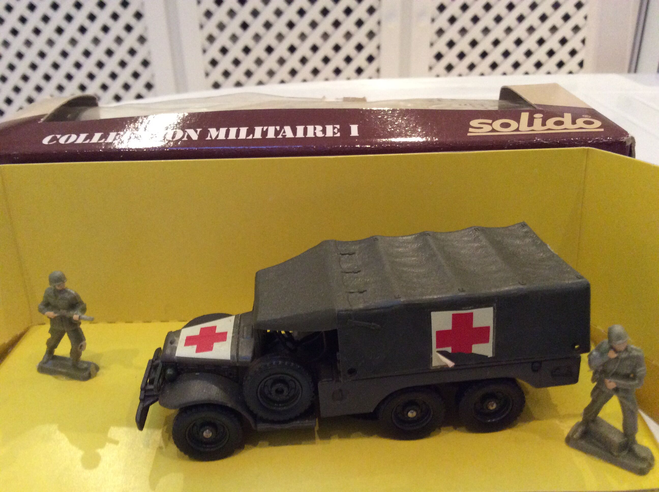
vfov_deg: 44.1
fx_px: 608
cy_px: 246
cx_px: 330
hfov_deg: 56.9
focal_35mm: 32
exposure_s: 1/17
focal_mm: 3.3
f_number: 2.4
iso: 250
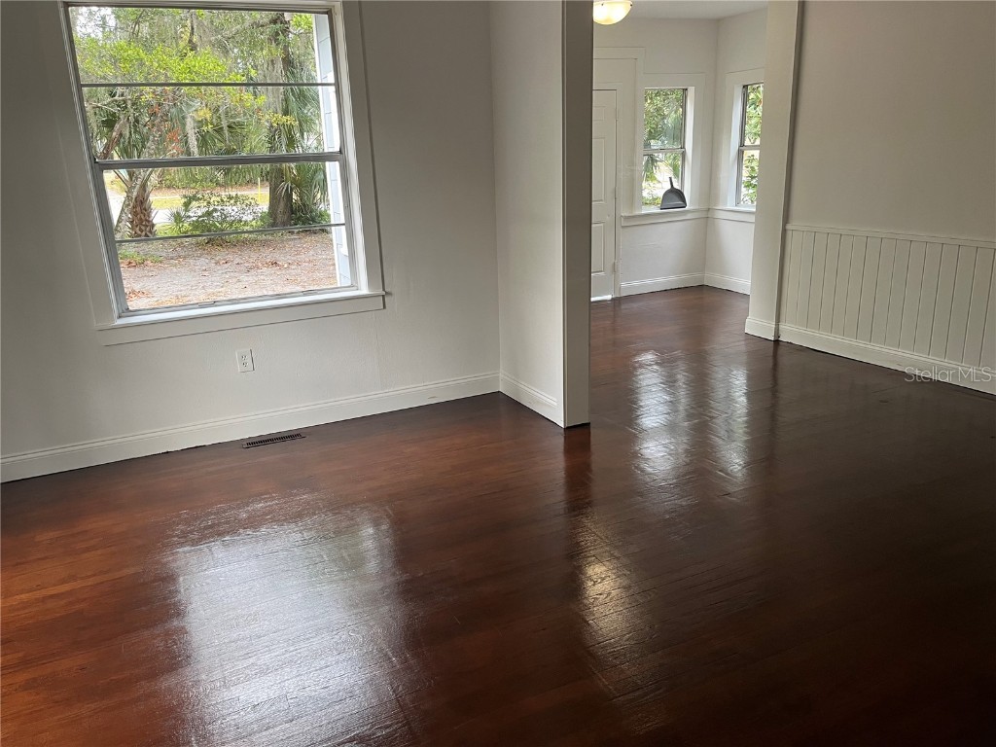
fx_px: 748
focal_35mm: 26
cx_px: 498
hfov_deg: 67.3
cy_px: 374
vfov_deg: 53.1
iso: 100
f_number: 1.6
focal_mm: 5.1
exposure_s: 1/60
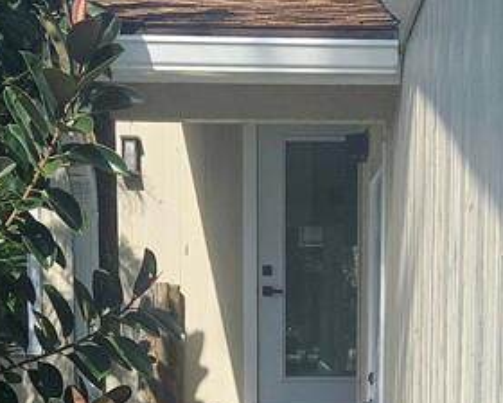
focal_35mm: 82
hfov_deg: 23.3
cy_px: 486
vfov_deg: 17.8
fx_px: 1221
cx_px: 291
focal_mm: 5.4
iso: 25
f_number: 1.8
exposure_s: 1/3333
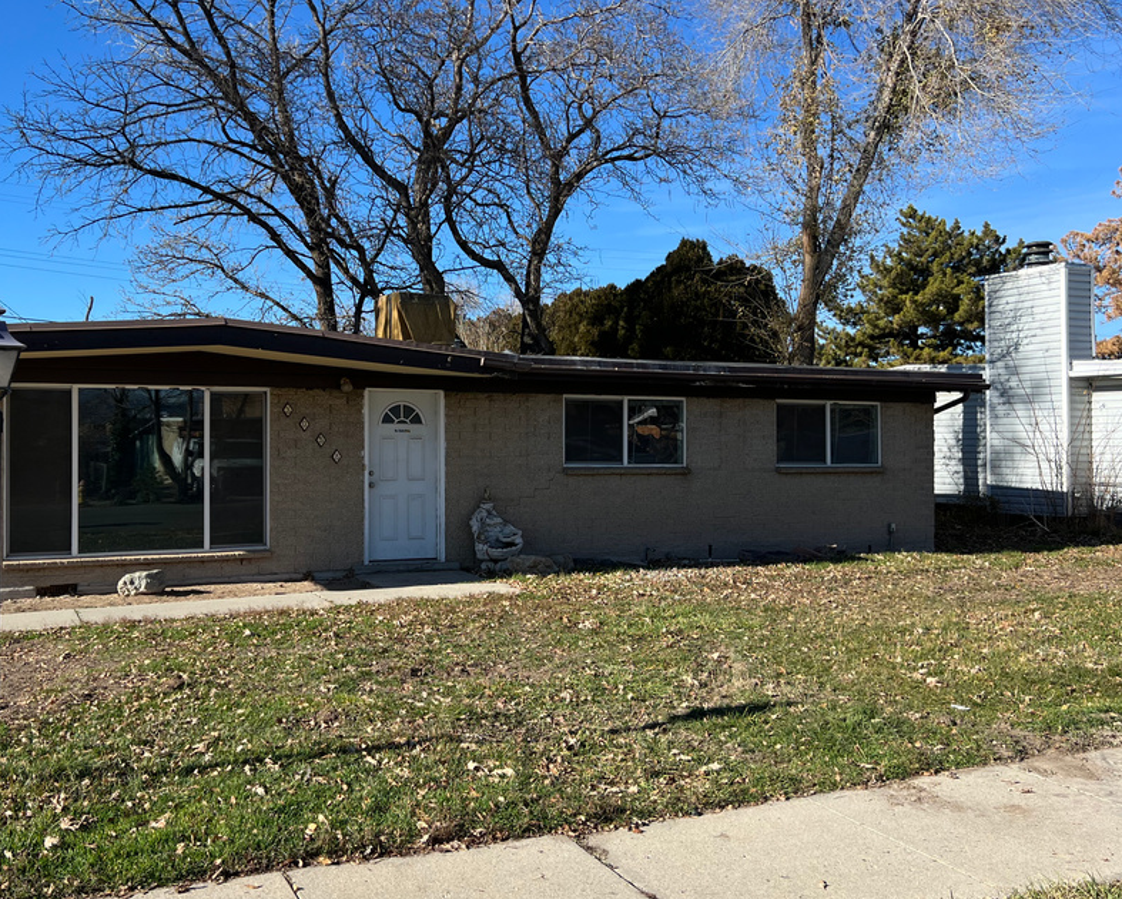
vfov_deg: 44.6
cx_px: 443
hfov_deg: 53.8
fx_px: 1096
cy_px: 442
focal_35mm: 33
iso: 50
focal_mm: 5.7
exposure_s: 1/2695
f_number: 1.5
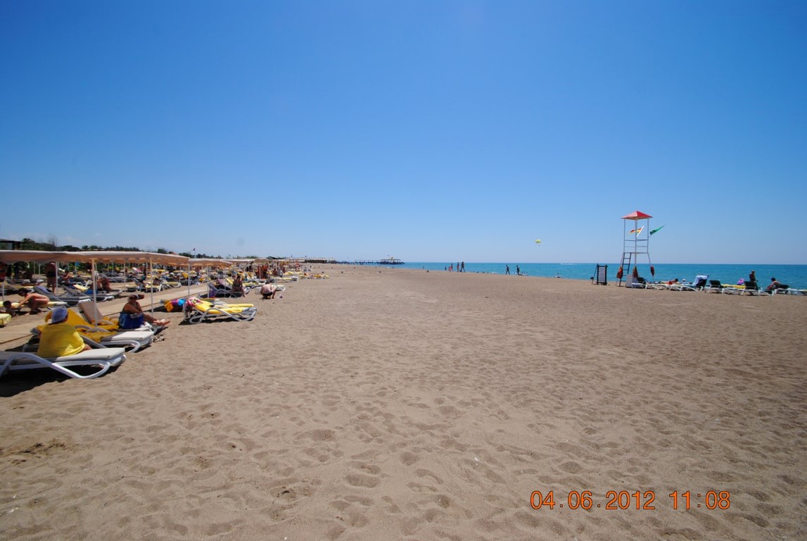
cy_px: 270
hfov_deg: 100.3
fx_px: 337
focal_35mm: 15
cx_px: 404
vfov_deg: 77.5
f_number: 9
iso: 100
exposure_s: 1/320
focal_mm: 10
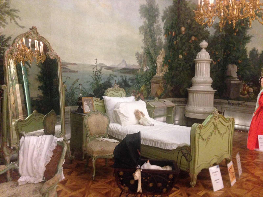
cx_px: 132
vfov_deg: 42.9
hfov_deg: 55.4
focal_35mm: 33
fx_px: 251
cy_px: 98
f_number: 2.4
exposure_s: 1/15
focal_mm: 4.12
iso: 400
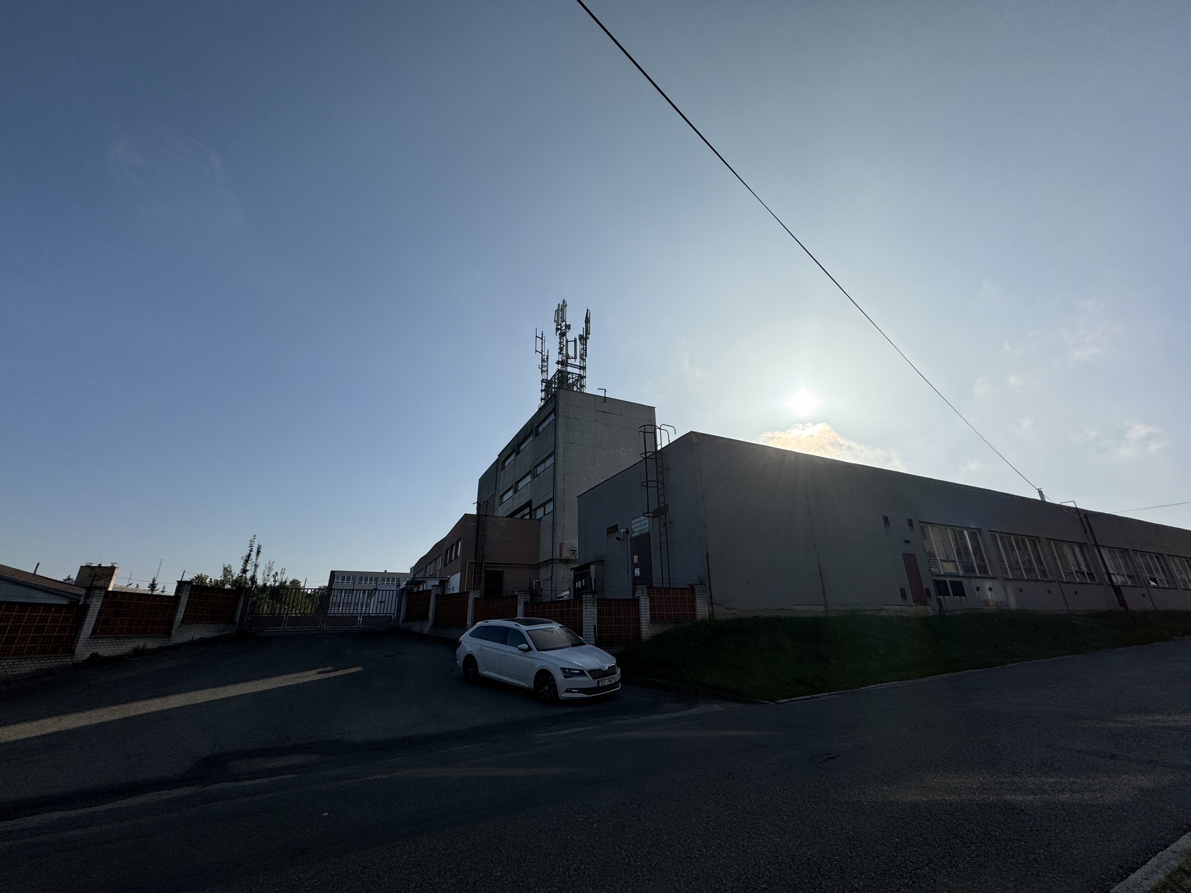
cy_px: 446
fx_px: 482
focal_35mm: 14
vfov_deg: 85.7
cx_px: 596
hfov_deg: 102.1
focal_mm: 2.22
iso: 40
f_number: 2.2
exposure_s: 1/5650
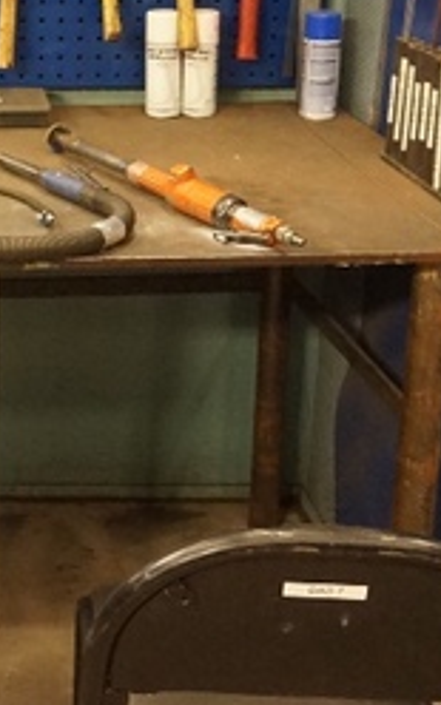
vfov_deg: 28.4
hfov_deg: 17.3
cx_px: -131
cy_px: 139
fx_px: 1365
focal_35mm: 71
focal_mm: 16
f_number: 3.5
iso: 3200
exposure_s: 1/60
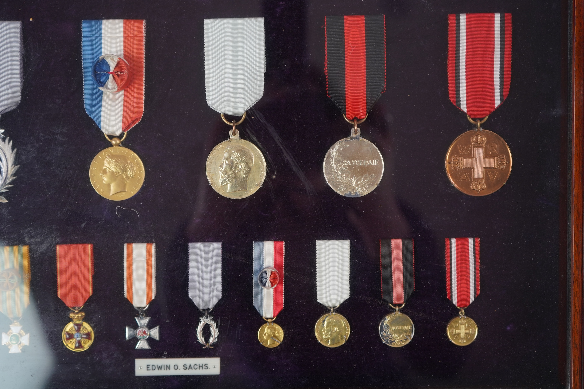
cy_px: 178
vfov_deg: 34.2
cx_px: 289
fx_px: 633
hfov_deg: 49.6
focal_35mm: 39
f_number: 4.5
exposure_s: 1/100
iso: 400
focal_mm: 36
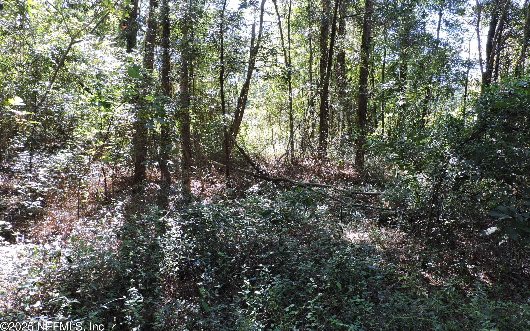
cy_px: 142
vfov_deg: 47.5
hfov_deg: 70.4
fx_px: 376
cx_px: 270
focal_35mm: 26
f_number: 3
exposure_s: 1/50
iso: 100
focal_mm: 4.3
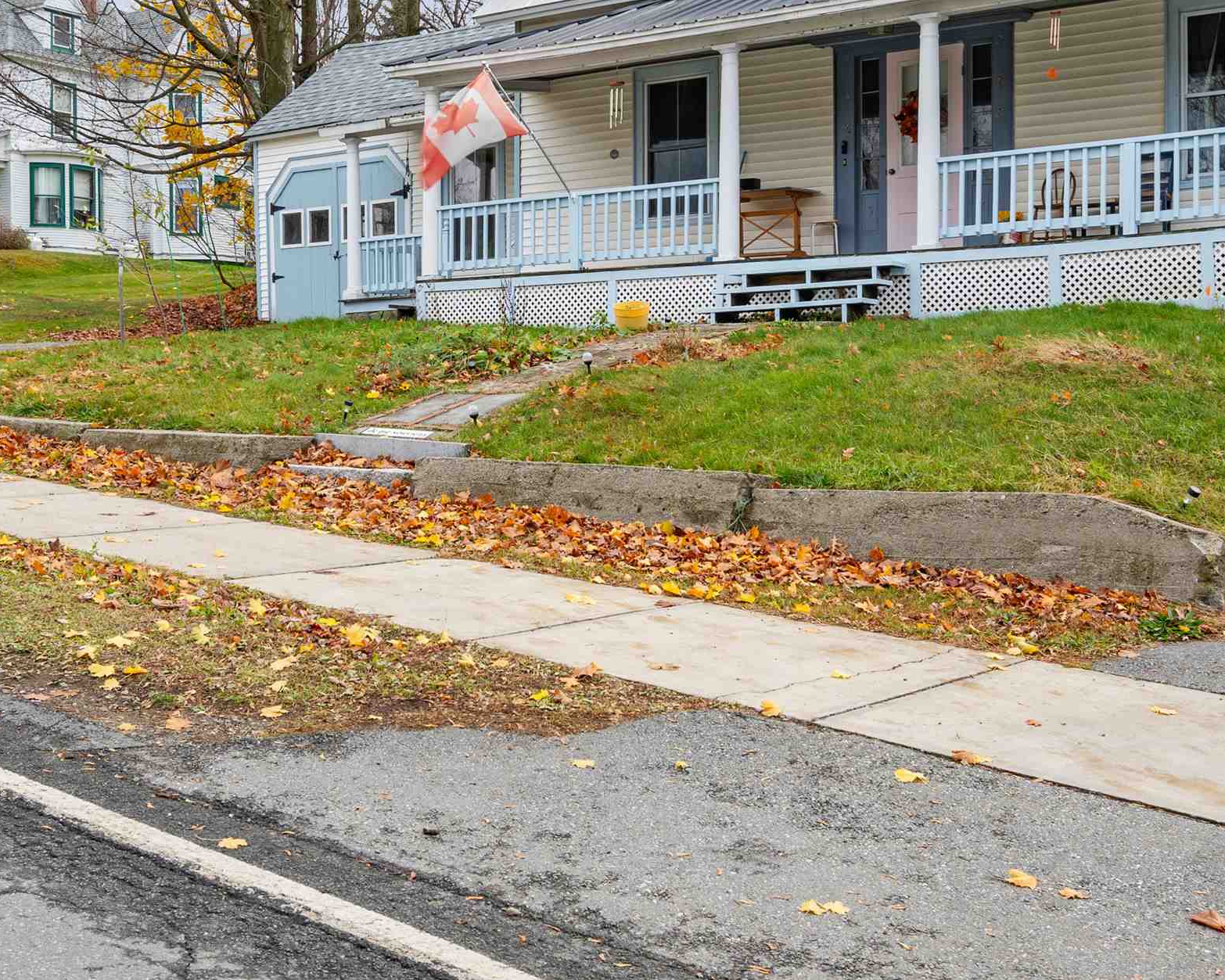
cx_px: 504
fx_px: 1668
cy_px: 360
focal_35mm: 46
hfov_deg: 40.2
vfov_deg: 32.6
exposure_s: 1/25
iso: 64
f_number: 8
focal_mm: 17
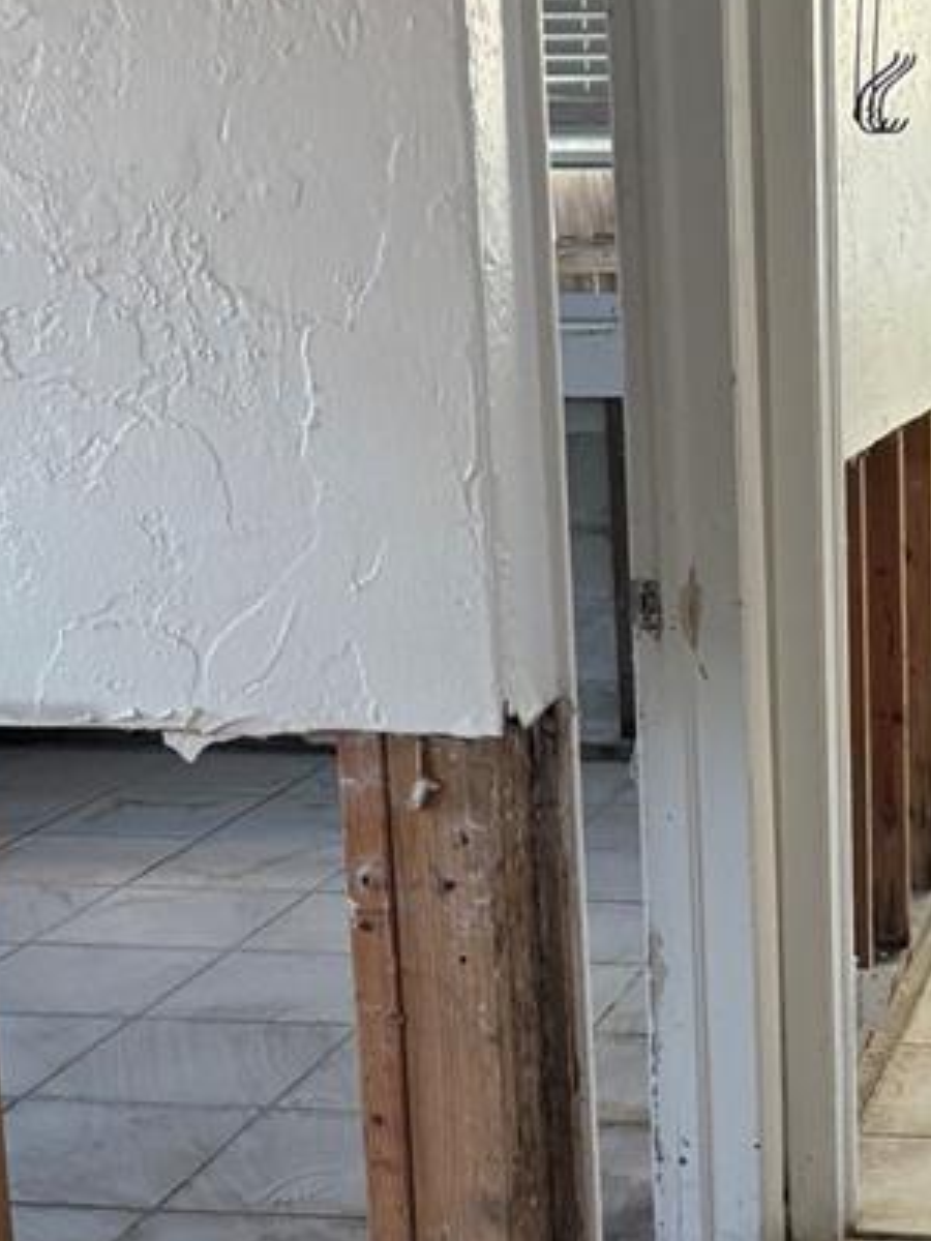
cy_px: 779
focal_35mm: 72
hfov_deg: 20.0
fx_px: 2582
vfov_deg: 26.9
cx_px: 869
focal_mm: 6.76
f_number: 1.78
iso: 160
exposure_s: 1/182
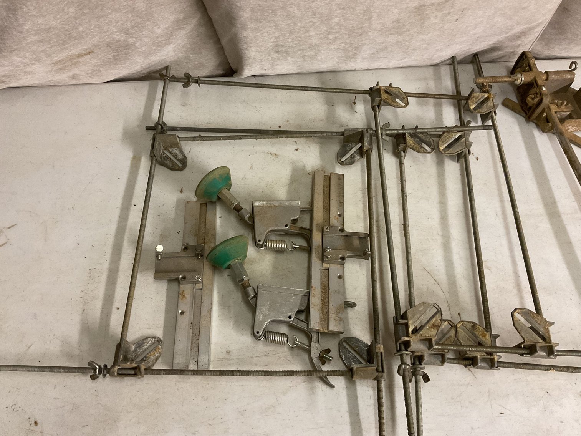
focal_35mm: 29
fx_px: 487
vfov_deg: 48.2
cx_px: 290
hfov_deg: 61.7
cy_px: 218
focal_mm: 3
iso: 250
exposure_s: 1/60
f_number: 1.8
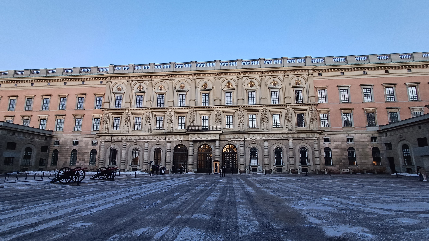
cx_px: 213
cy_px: 136
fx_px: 205
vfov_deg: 60.8
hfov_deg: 92.7
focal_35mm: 18
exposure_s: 1/50
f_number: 2.2
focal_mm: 1.64
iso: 100
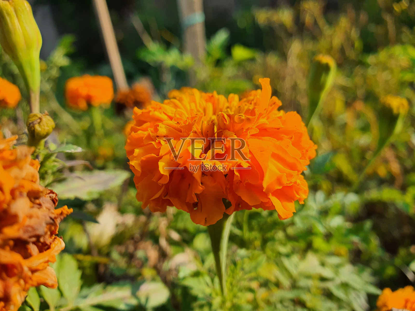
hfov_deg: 67.3
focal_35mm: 26
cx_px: 208
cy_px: 156
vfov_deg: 53.1
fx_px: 312
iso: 50
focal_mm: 4.3
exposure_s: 1/1060
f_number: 2.4
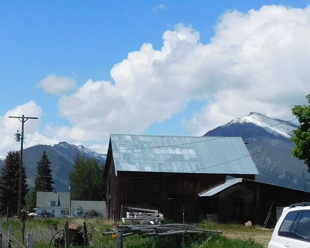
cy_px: 134
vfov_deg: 19.2
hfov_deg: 23.3
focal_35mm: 80
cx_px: 38
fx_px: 734
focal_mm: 4
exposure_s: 1/800
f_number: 6
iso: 125
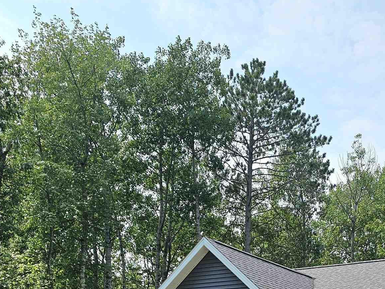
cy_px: 360
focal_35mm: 61
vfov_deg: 22.0
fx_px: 679
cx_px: 343
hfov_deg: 30.4
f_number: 1.7
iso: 10
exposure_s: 1/1111
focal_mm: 6.3
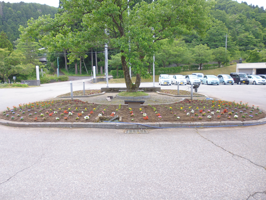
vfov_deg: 56.8
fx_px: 184
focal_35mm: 24
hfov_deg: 71.6
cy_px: 100
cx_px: 133
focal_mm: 4.3
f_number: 2.8
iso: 160
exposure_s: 1/200
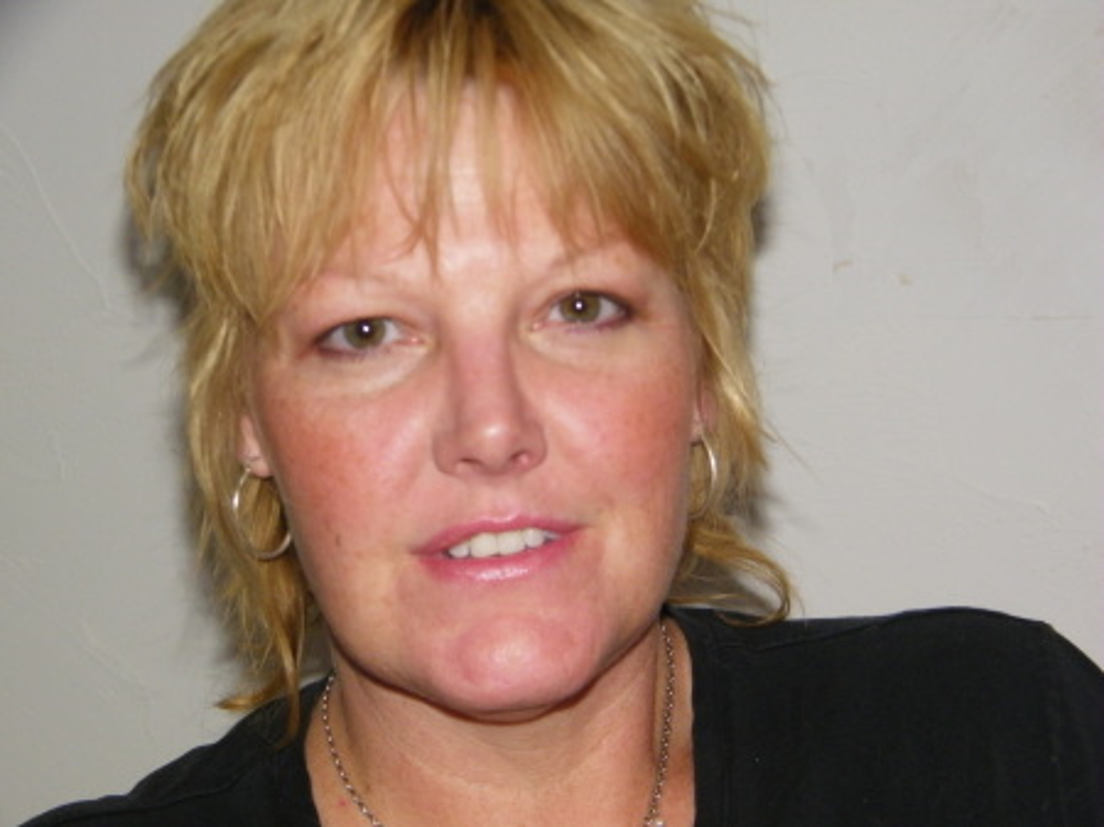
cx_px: 552
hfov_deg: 23.0
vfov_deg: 17.3
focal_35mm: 85
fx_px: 2709
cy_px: 414
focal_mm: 15.1
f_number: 4.5
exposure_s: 1/40
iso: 200
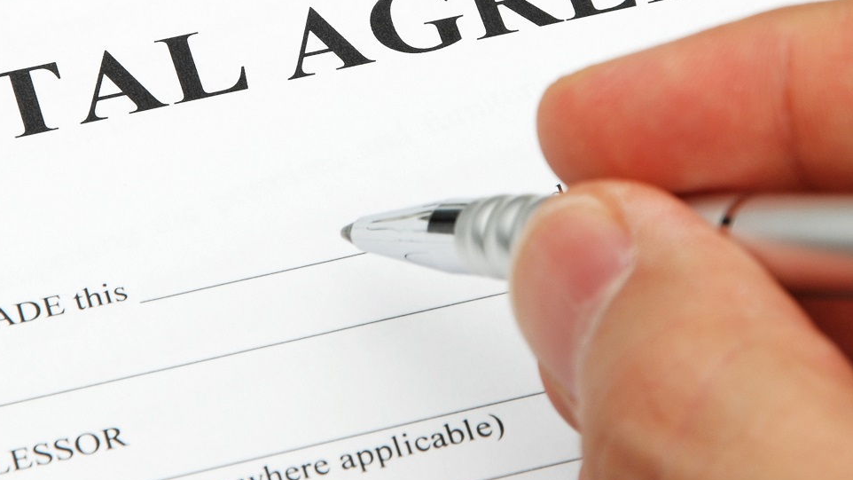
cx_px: 364
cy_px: -40
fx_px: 5586
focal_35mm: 247
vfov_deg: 4.9
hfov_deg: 8.7
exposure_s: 1/10
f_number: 14
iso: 100
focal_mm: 78
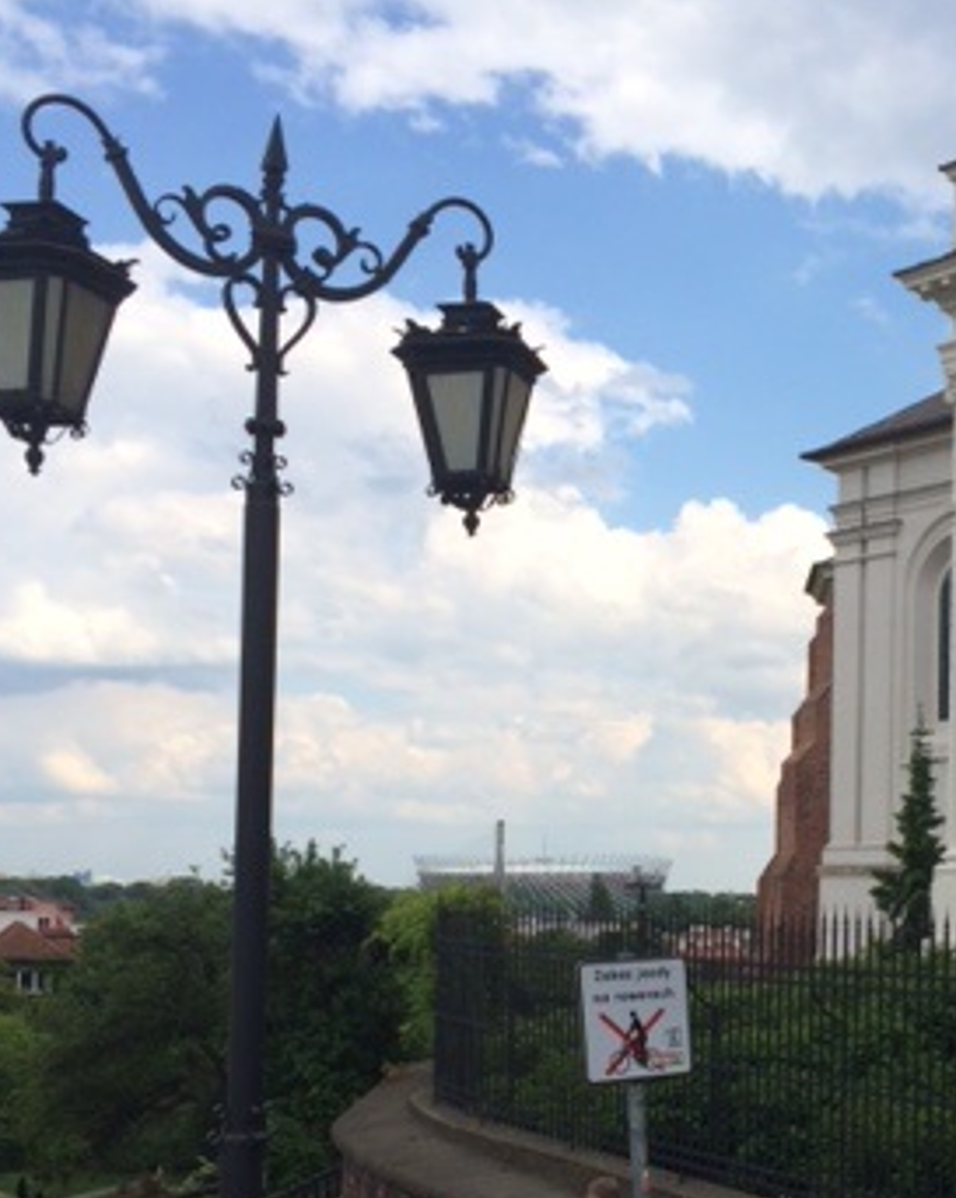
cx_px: 735
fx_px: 1877
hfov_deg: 28.1
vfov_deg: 34.9
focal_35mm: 53
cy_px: 851
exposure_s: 1/1866
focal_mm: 4.15
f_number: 2.2
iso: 32
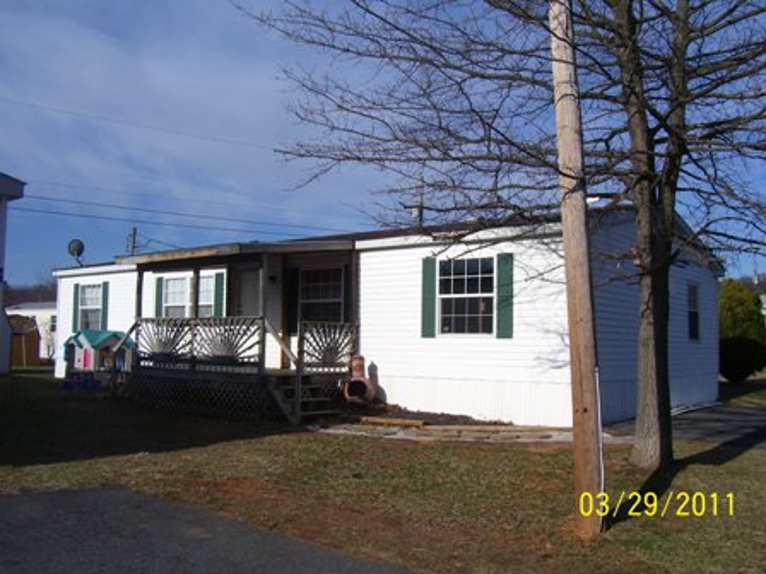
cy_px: 287
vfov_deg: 41.8
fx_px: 752
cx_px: 383
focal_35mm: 34
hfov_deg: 54.0
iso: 80
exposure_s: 1/1000
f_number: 4.8
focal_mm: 5.6
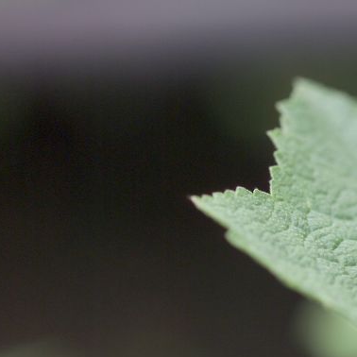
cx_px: 433
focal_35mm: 138
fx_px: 1610
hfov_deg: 12.4
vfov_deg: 12.6
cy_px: 277
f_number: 5.6
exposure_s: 1/90
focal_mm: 60
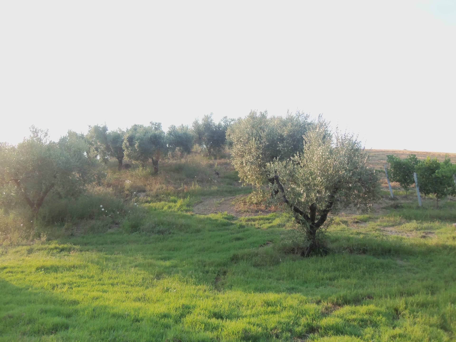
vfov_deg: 49.7
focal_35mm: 28
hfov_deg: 63.4
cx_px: 228
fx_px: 369
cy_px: 171
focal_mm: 5.1
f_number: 3.9
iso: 64
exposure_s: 1/80
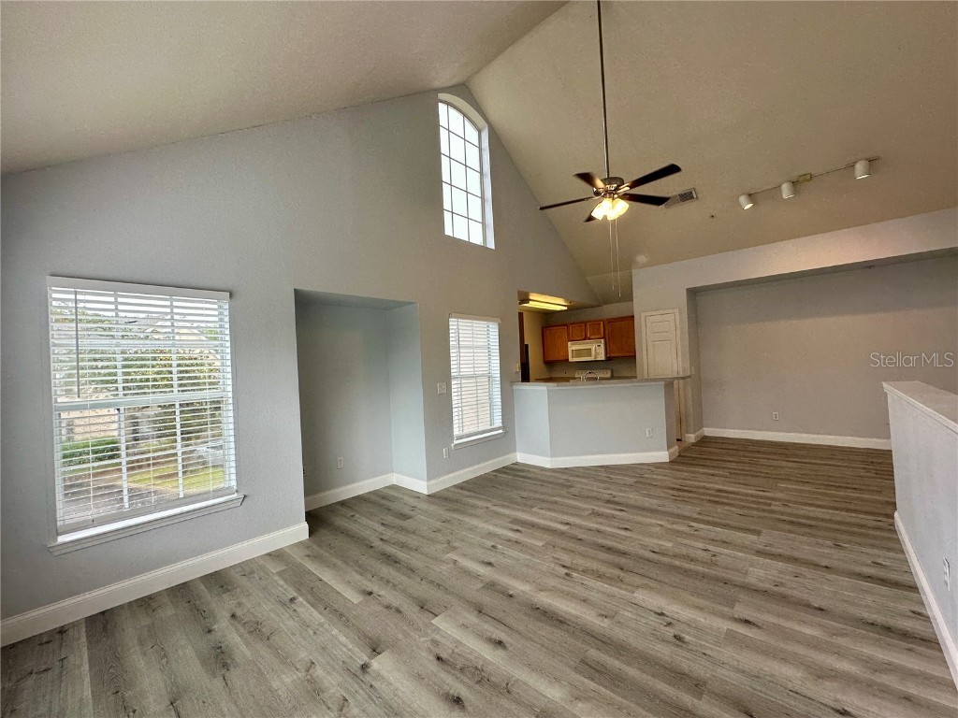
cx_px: 479
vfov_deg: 85.7
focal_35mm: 14
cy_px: 359
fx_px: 387
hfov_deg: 102.1
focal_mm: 2.22
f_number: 2.2
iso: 80
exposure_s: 1/120
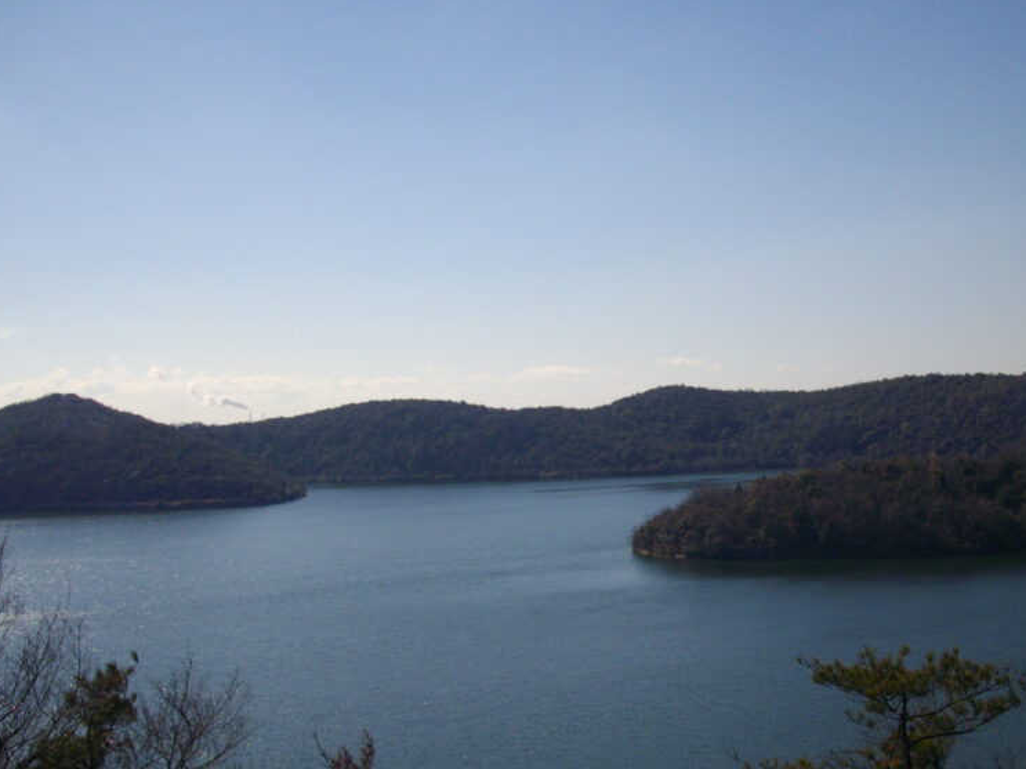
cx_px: 579
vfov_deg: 28.5
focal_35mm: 51
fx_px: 1511
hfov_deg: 37.4
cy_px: 449
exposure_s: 1/800
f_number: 5.6
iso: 100
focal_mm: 6.2
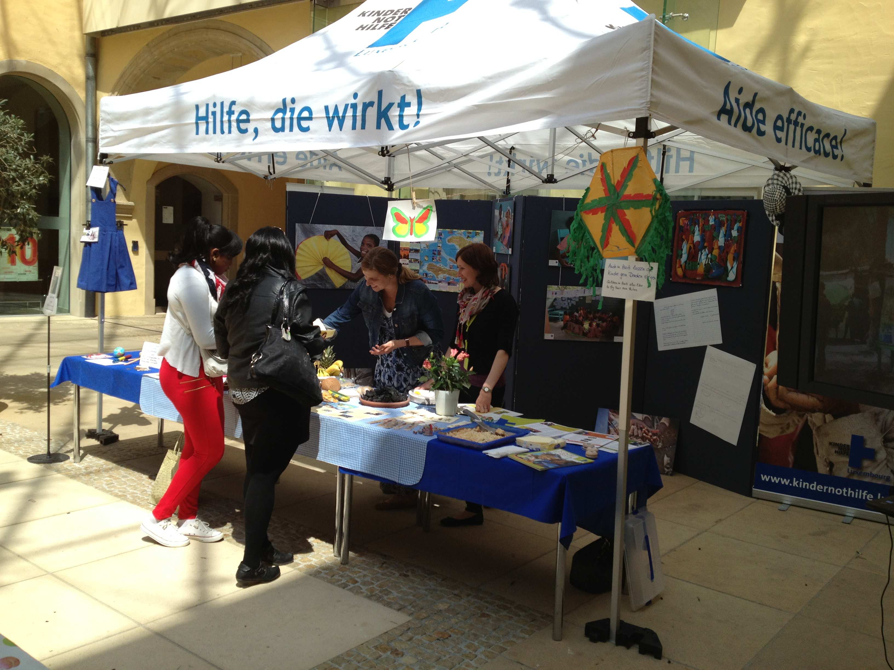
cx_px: 447
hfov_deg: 52.6
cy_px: 335
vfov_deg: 40.7
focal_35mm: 35
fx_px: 904
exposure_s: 1/1042
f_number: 2.4
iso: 50
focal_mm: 4.28
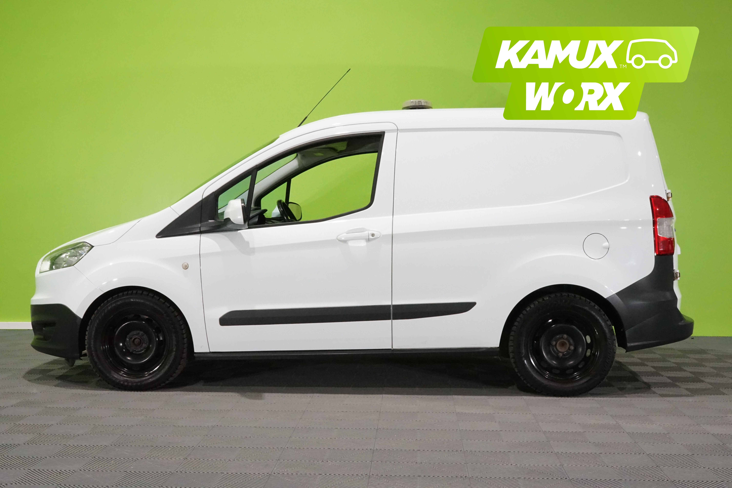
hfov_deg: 43.6
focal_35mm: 45
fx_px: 915
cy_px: 244
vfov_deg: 29.9
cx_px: 366
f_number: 25
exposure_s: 1/20
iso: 6400
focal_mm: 45
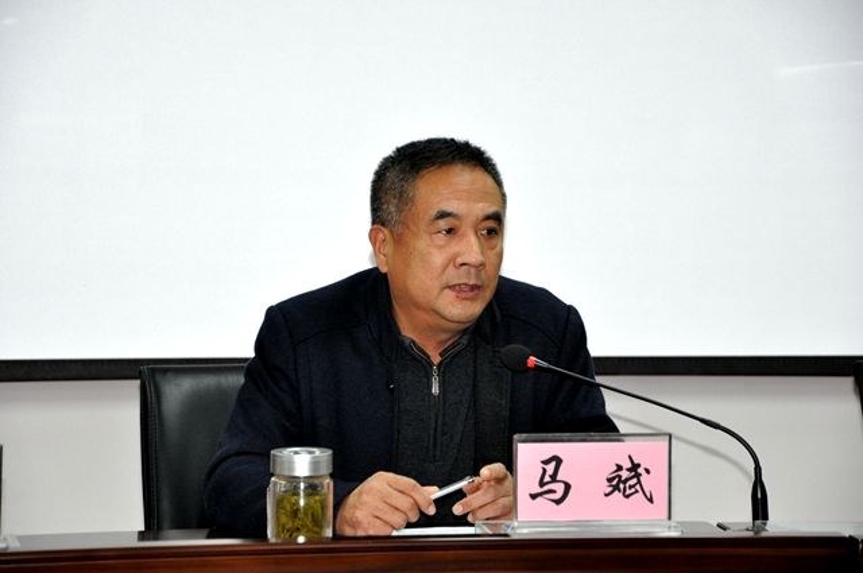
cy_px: 286
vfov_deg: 10.1
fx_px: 3232
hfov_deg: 15.2
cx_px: 432
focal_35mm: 135
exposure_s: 1/60
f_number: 5.6
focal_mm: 90
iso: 800
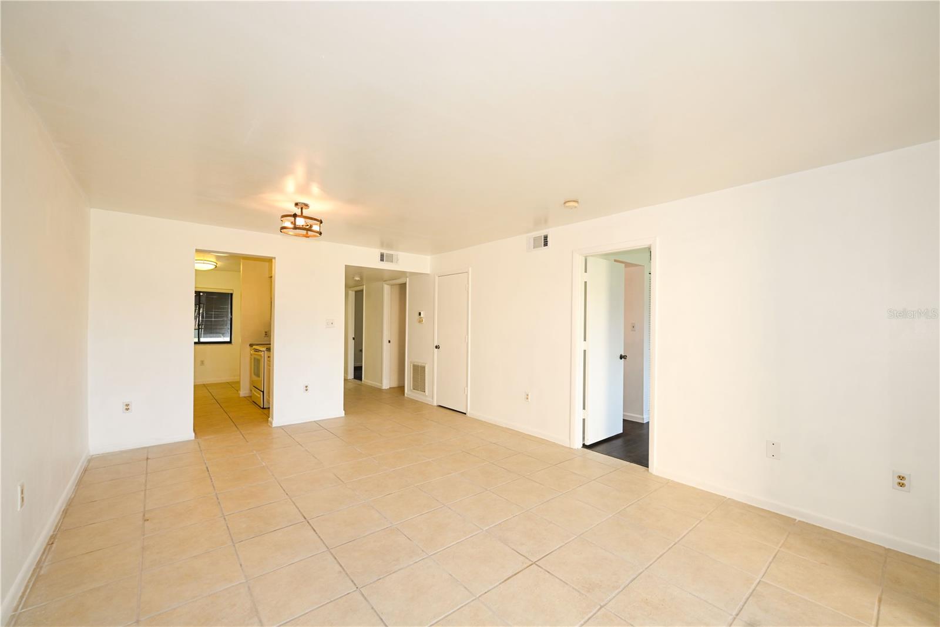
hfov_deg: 102.3
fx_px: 379
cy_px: 314
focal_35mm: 14
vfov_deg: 79.2
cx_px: 470
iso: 2500
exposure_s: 1/60
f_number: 4
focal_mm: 14.5
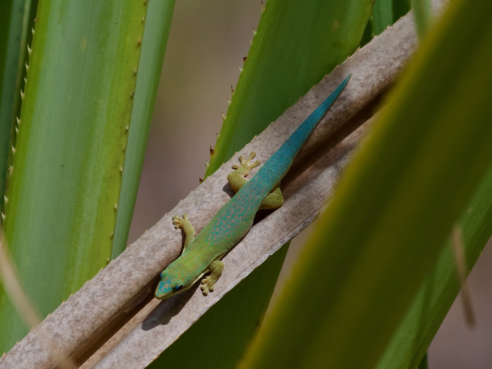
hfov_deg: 2.5
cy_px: 184
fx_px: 11370
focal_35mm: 800
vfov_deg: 1.9
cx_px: 246
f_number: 10
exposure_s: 1/800
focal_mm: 400
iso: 800
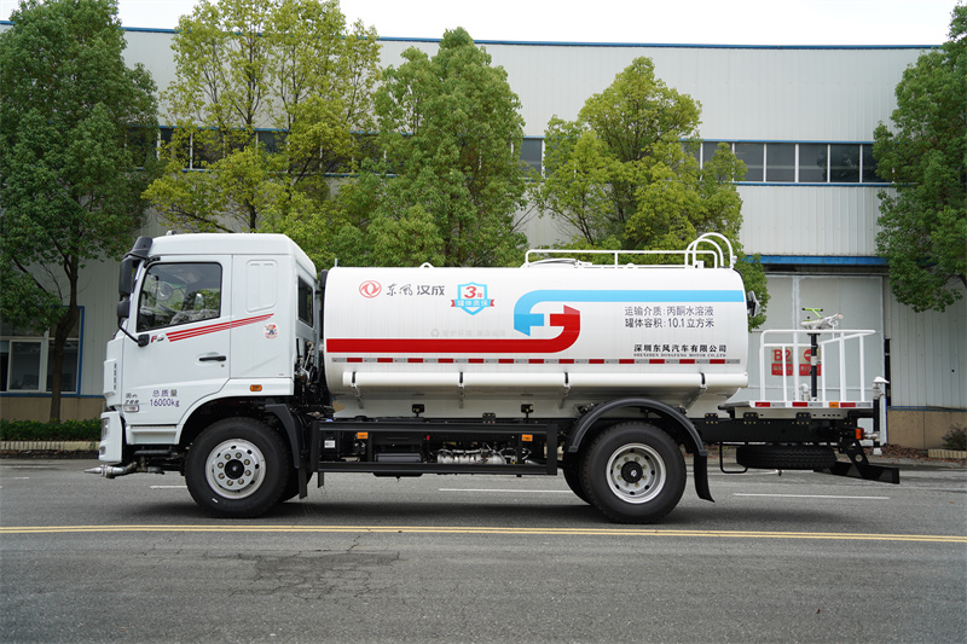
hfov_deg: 49.6
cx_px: 484
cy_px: 322
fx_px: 1047
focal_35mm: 39
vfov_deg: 34.2
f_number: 3.2
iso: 100
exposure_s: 1/400
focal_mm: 39
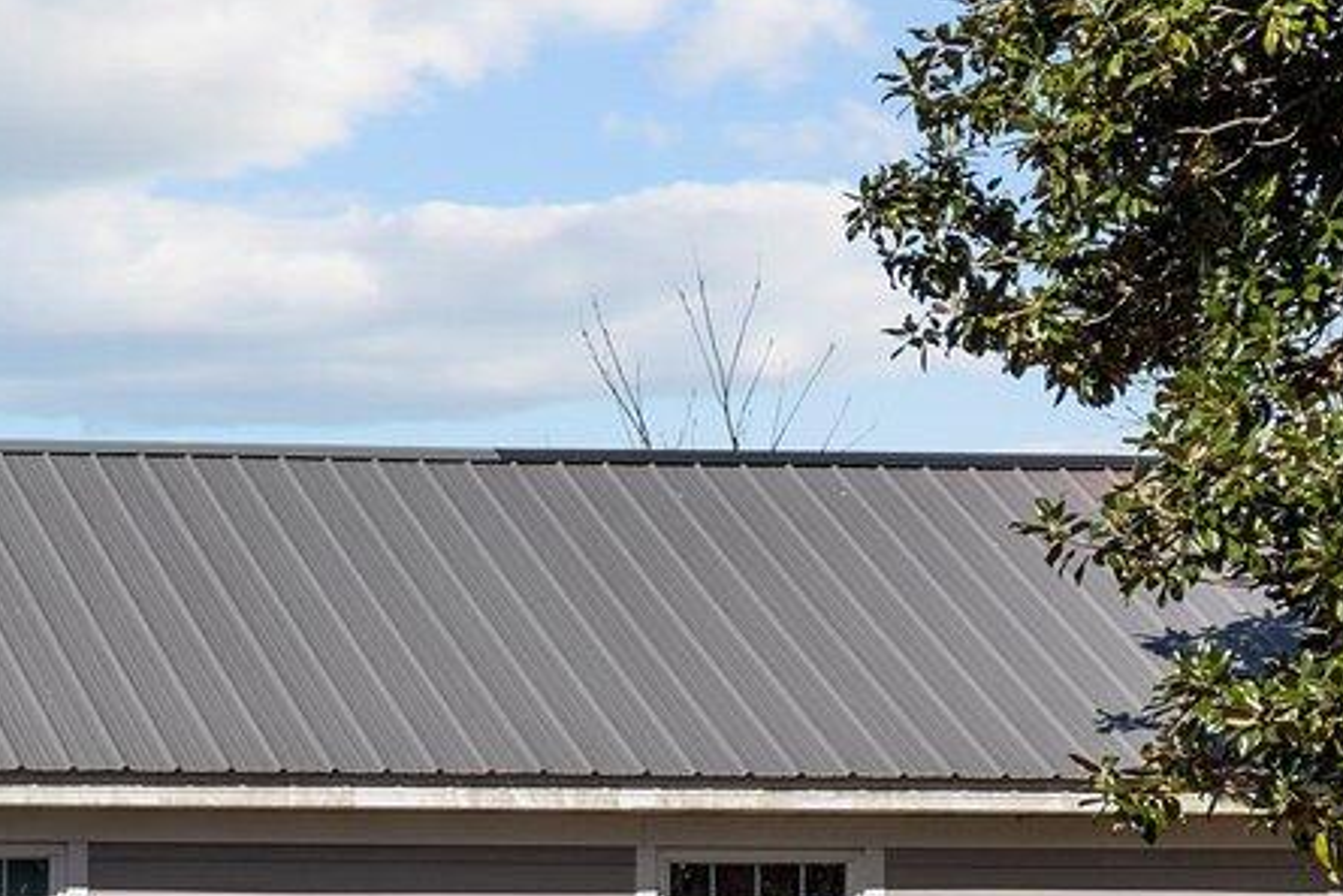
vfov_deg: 8.5
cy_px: 867
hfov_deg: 12.0
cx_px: -839
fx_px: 6008
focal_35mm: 161
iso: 200
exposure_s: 1/3200
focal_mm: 35
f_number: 4
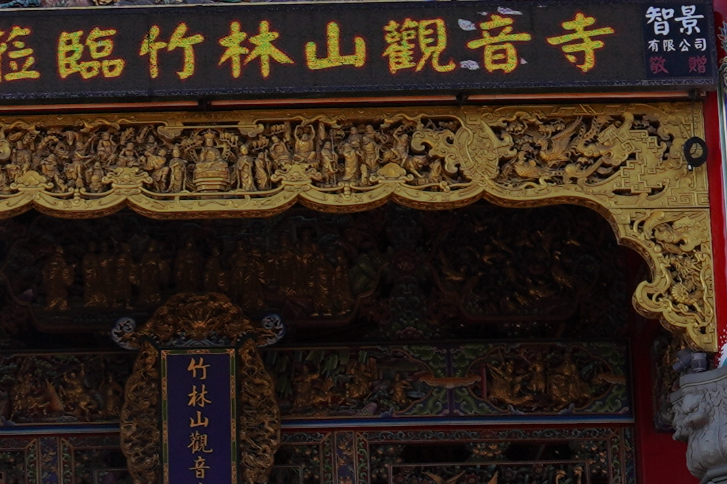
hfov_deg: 12.2
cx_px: -53
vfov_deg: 8.0
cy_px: 919
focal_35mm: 166
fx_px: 3350
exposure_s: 1/320
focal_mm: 29.7
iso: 125
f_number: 8
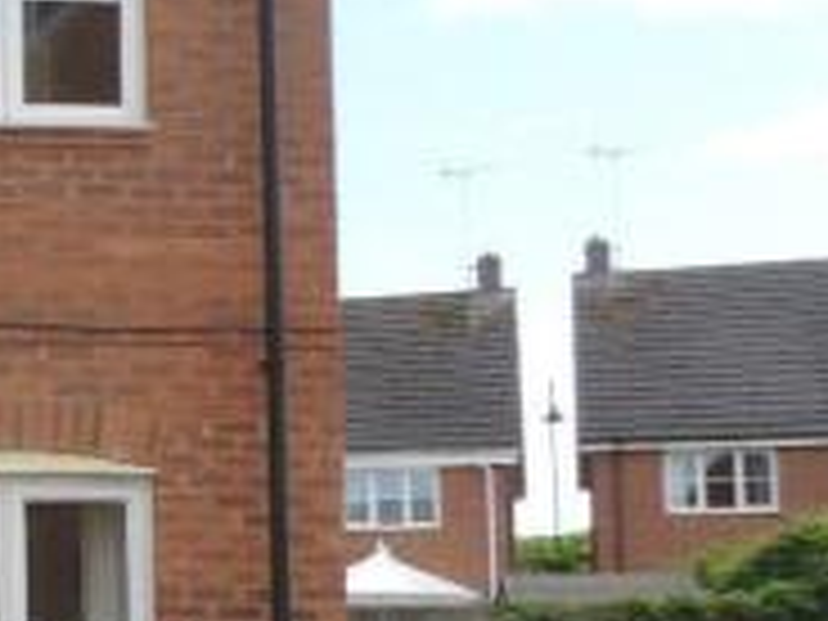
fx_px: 1818
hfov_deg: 21.4
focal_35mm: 76
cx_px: -430
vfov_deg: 19.3
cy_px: 443
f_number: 3
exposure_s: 1/1600
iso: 250
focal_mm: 4.3
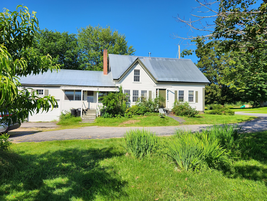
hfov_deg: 73.9
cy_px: 100
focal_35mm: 23
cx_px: 134
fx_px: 177
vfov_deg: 58.9
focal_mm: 5.4
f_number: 1.8
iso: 20
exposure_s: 1/2054
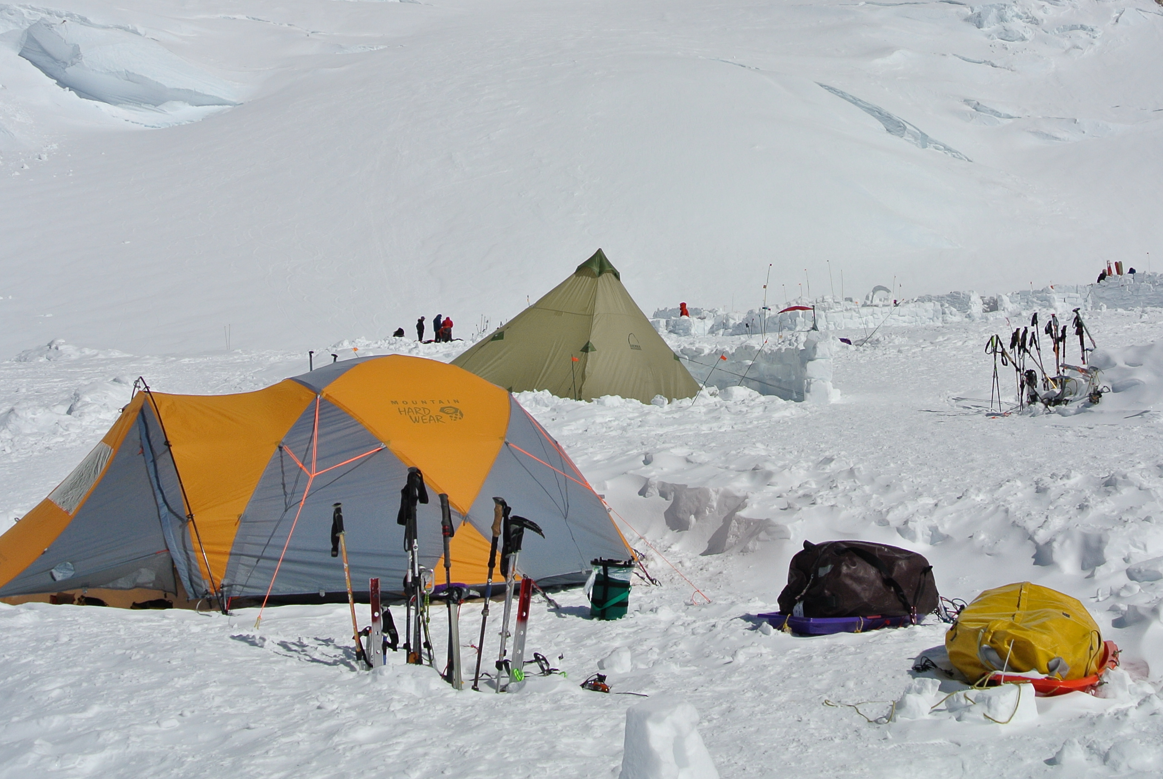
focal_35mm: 40
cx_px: 715
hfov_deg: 48.0
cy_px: 216
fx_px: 1294
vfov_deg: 33.0
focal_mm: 10
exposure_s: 1/2000
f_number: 5.6
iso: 100
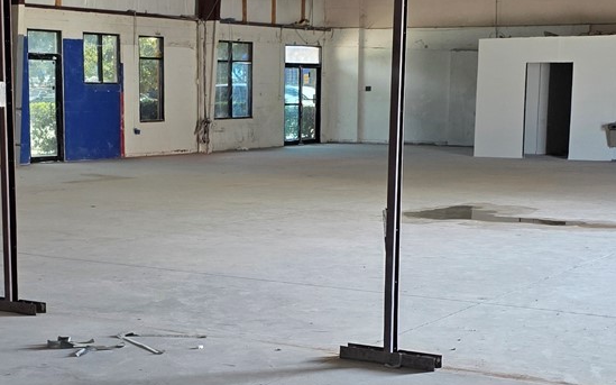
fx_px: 1192
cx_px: 242
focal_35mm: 71
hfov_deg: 28.9
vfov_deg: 18.2
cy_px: 291
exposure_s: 1/120
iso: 250
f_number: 1.7
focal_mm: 6.3
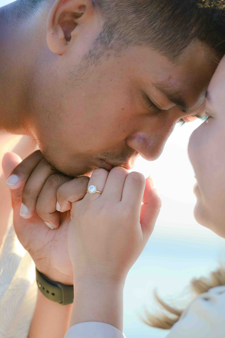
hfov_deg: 6.9
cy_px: 169
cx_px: 112
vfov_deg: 10.3
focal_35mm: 200
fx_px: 1873
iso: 500
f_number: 4.5
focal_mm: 200
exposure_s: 1/400
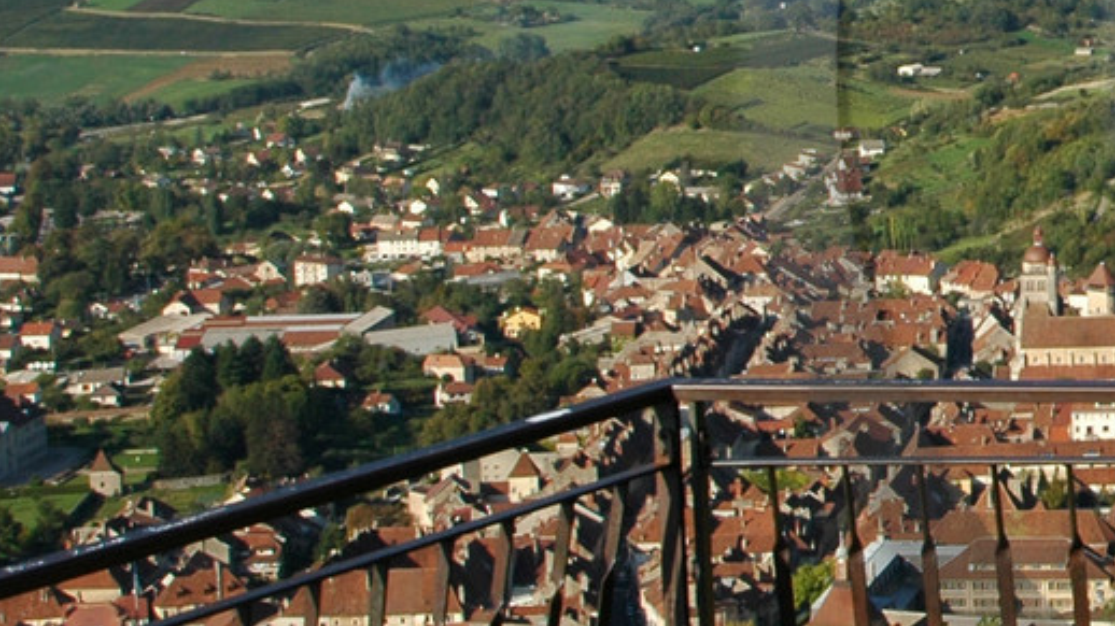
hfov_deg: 19.4
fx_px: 2867
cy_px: 66
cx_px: 1627
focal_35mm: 97
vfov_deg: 12.4
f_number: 13
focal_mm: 20
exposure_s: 1/160
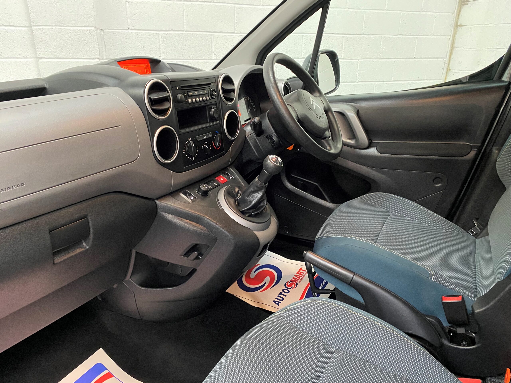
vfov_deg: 53.1
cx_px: 256
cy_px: 192
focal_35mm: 26
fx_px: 384
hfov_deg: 67.3
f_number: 1.8
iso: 500
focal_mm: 4.25
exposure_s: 1/33
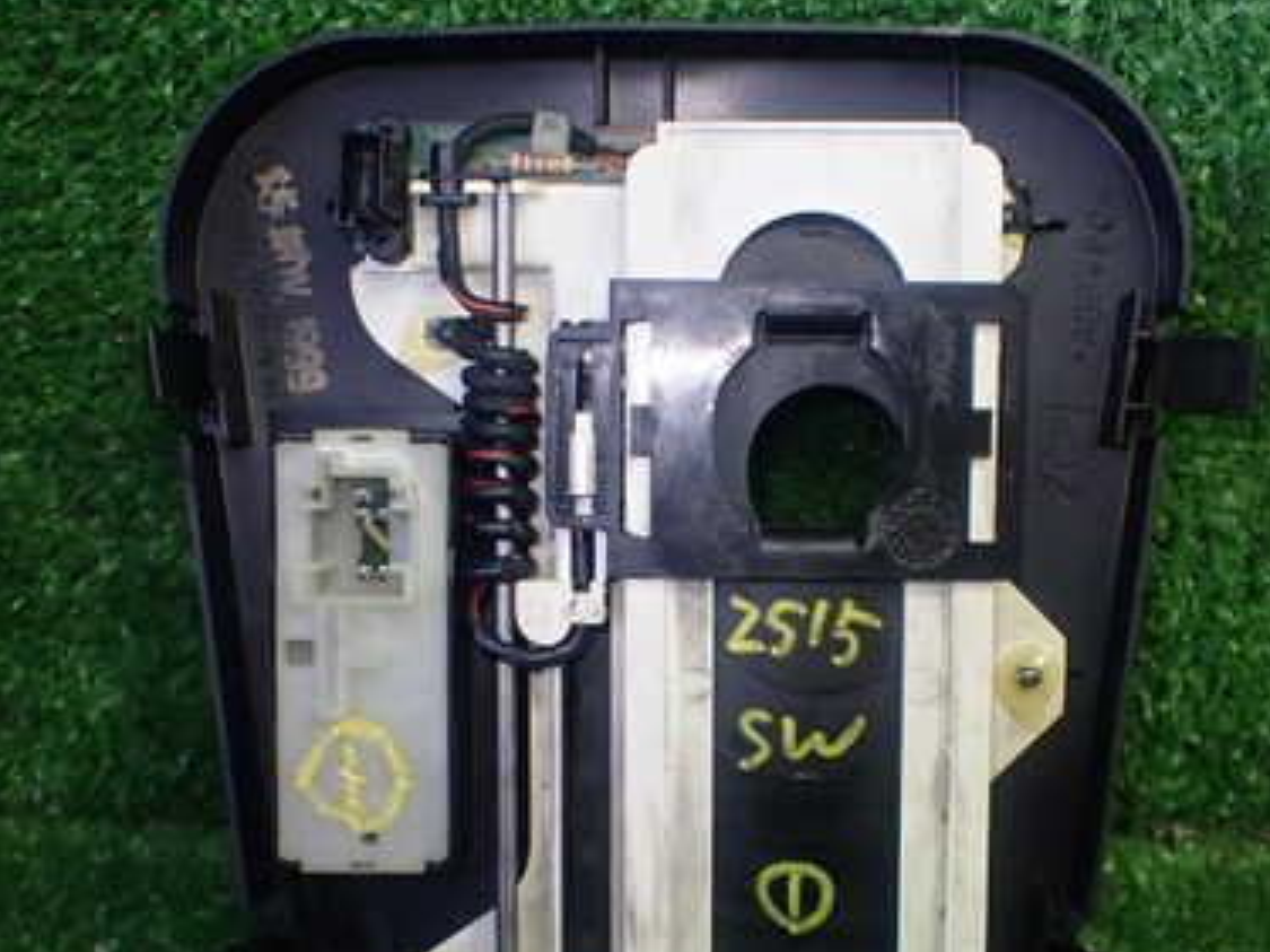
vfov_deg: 30.1
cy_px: 617
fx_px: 1760
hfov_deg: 39.6
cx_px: 677
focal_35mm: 48
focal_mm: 5.4
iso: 320
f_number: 2.3
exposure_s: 1/125
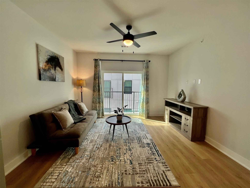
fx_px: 94
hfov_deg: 106.2
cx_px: 125
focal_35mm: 13
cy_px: 94
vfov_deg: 89.9
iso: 32
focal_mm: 1.57
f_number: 1.8
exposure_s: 1/120
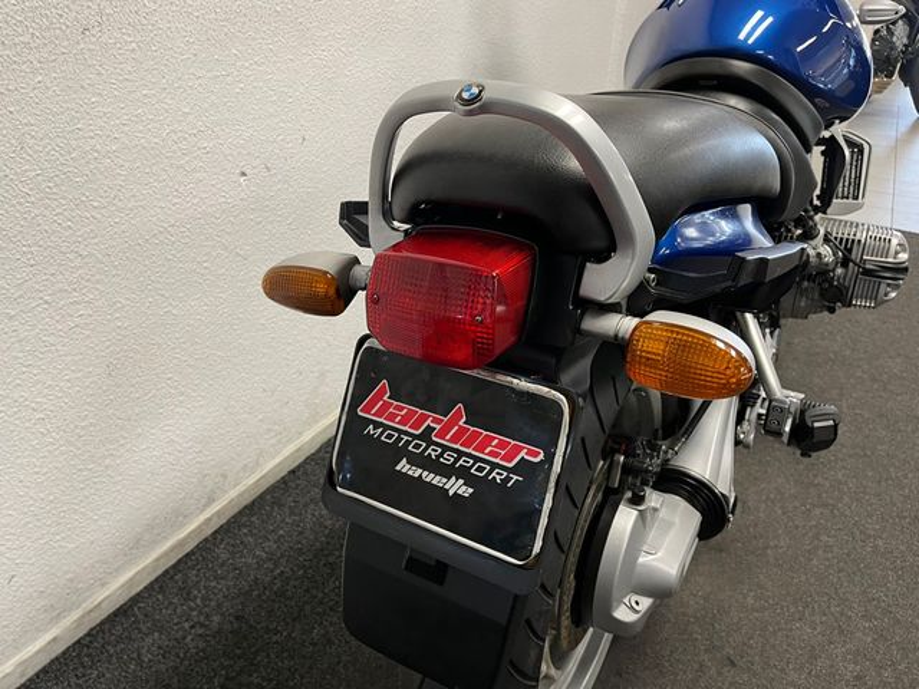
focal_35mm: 26
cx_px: 460
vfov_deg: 53.1
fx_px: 690
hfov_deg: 67.3
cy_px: 344
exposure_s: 1/50
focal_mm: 5.1
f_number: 1.6
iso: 125
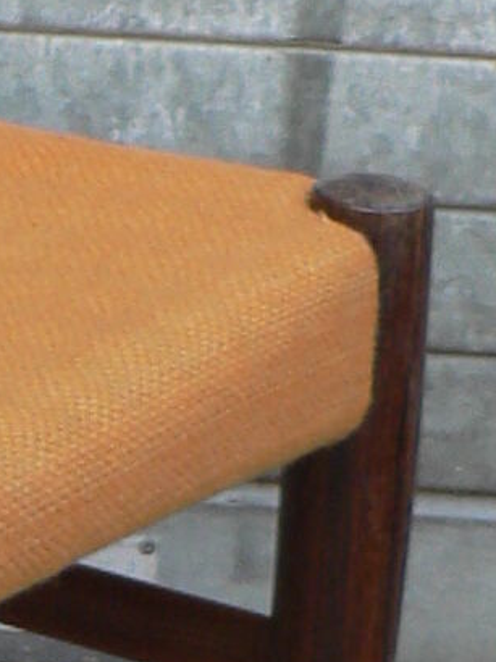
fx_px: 4303
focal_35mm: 225
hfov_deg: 6.4
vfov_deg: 8.8
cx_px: -601
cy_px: 449
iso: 80
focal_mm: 6
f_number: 2.8
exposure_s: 1/160
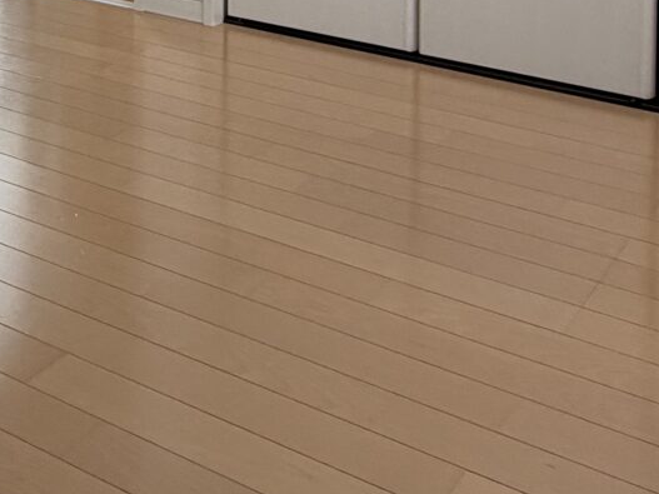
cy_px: -296
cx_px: 0
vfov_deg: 18.5
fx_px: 1294
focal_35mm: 68
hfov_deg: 27.0
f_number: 2.2
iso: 80
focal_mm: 2.22
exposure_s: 1/121
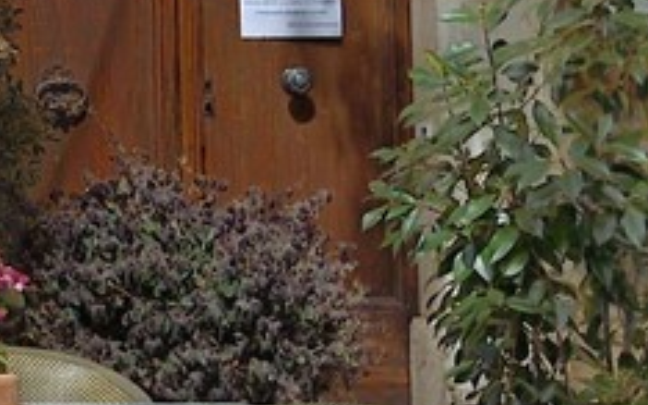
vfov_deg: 4.2
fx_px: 5525
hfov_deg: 6.4
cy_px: -295
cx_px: -991
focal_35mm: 313
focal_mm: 45
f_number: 6.3
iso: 200
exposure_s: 1/1000
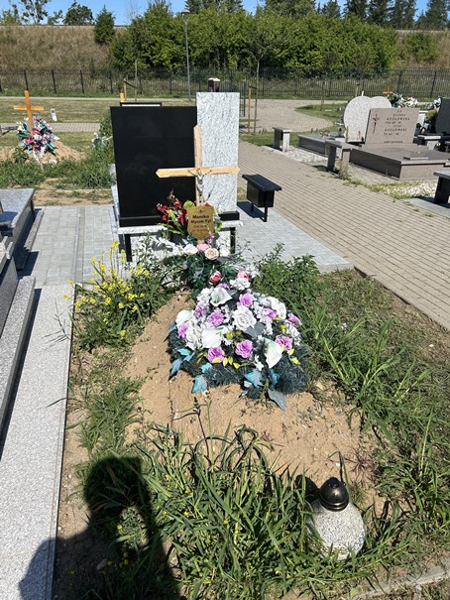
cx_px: 225
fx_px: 450
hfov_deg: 53.1
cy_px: 300
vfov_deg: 67.3
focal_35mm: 26
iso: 50
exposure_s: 1/5882
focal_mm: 5.7
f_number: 1.5
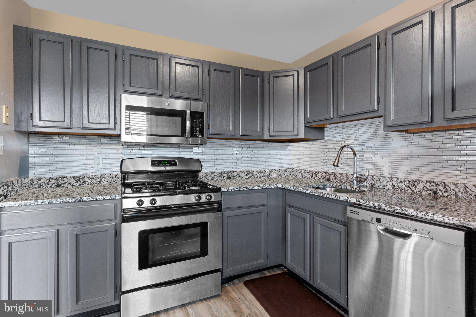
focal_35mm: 18
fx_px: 238
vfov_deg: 67.4
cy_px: 158
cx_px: 238
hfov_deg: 90.0
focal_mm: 18
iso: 500
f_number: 8
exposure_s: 1/10
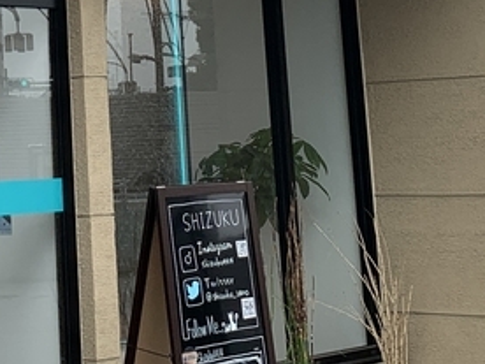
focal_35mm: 113
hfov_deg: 17.1
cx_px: 26
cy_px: -185
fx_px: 1583
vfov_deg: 12.5
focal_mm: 4.25
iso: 25
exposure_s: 1/972
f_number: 1.8
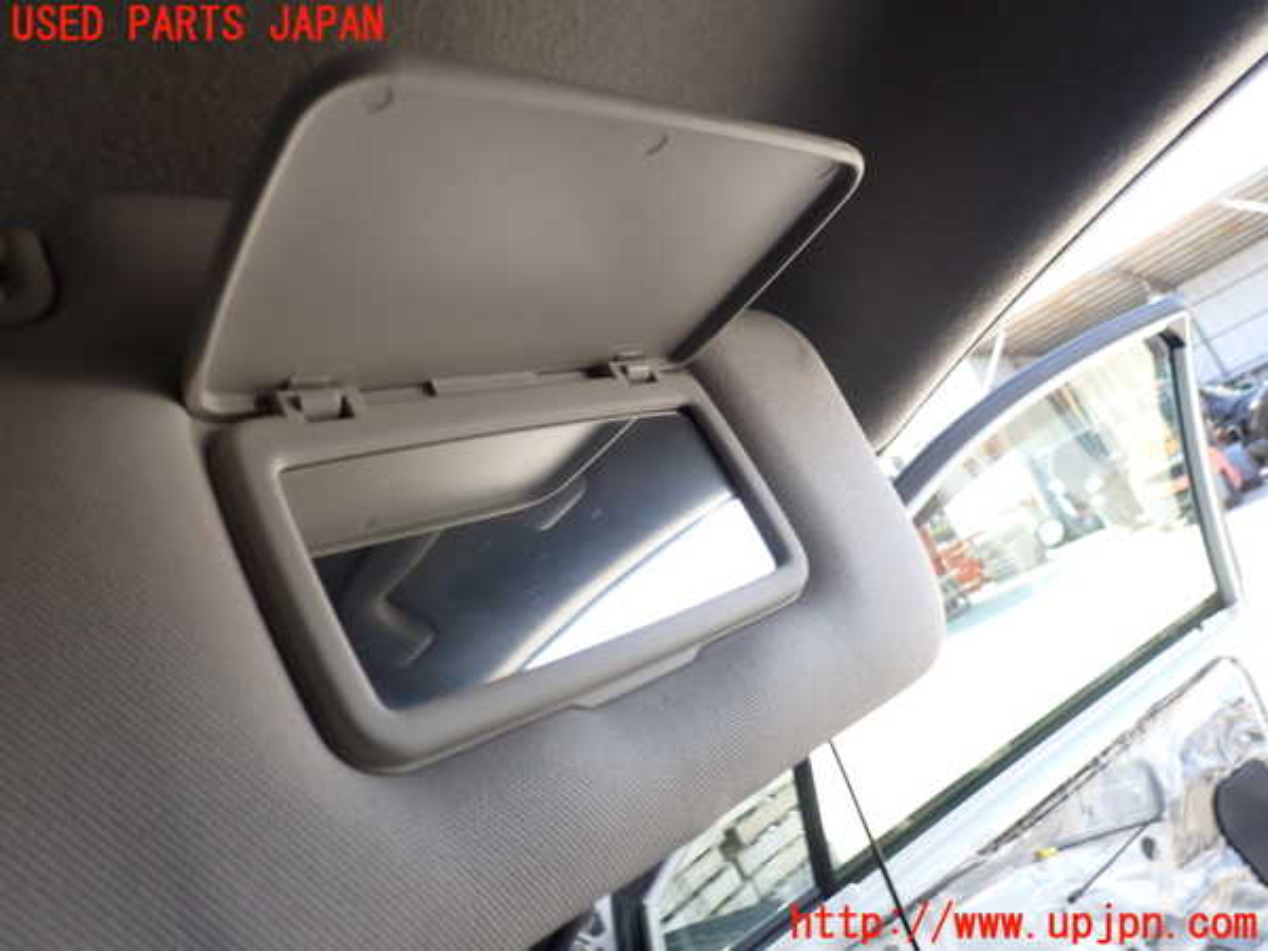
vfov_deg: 54.9
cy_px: 476
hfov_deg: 69.4
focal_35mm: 25
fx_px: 916
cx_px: 634
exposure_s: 1/80
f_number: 2.8
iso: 100
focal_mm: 4.5
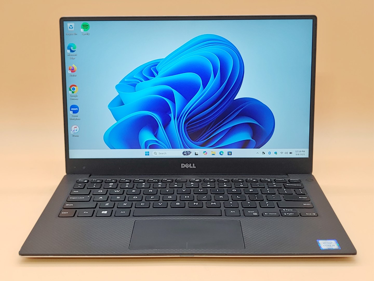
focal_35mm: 49
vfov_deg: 29.7
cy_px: 140
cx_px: 187
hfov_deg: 38.9
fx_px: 529
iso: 50
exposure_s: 1/62
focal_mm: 4.36
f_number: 1.8
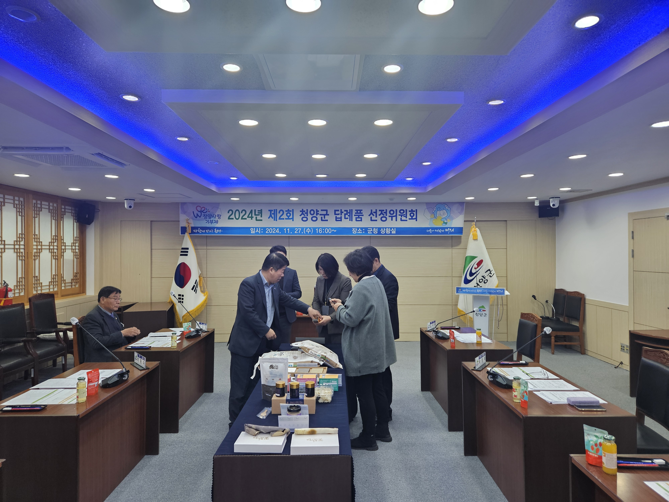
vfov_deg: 58.9
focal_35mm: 23
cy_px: 251
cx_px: 334
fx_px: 445
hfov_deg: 73.9
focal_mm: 5.4
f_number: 1.8
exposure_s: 1/120
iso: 160
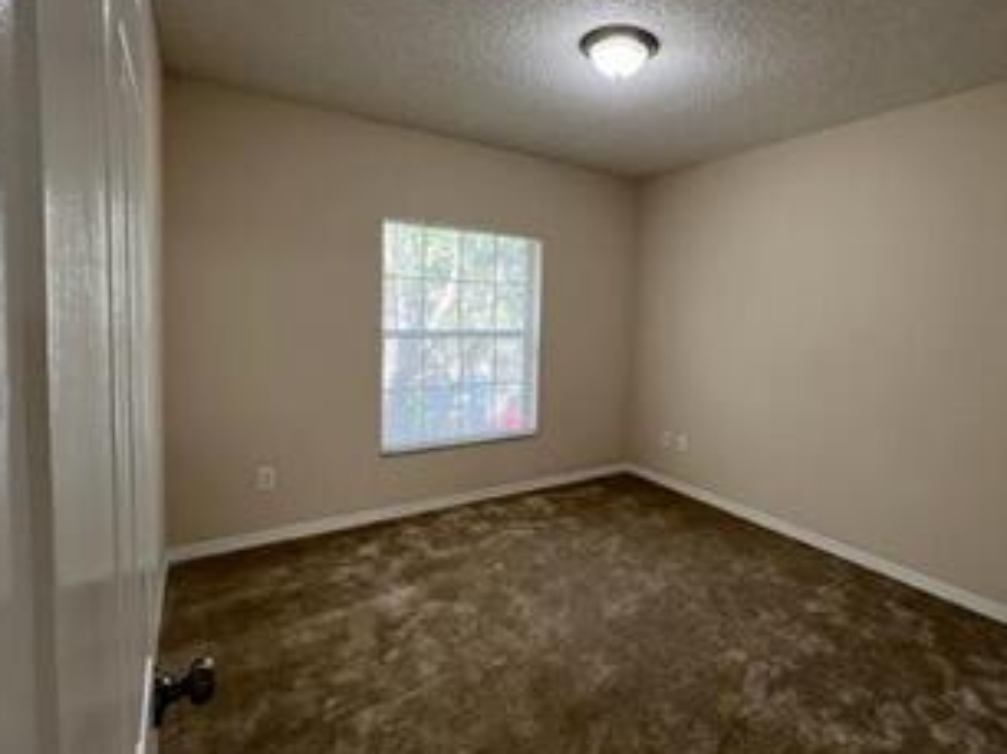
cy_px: 342
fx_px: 494
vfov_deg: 74.5
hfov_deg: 90.3
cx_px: 586
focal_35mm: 17
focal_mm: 1.57
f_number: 1.8
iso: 125
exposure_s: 1/60
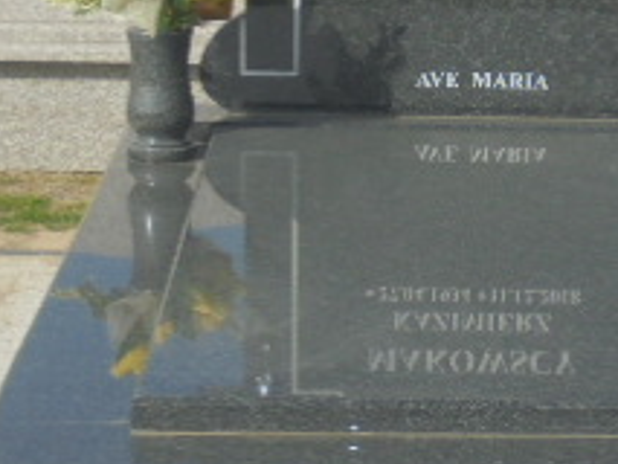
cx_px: 456
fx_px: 2304
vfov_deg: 11.5
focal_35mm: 129
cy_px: 200
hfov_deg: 15.2
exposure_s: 1/640
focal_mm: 7.8
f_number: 4.5
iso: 100
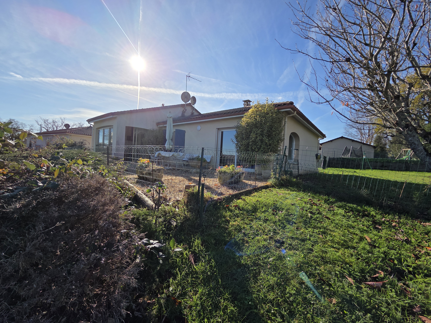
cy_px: 162
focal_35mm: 13
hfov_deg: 106.2
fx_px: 162
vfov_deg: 89.9
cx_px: 216
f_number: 2.2
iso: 50
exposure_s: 1/2607
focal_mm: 2.2
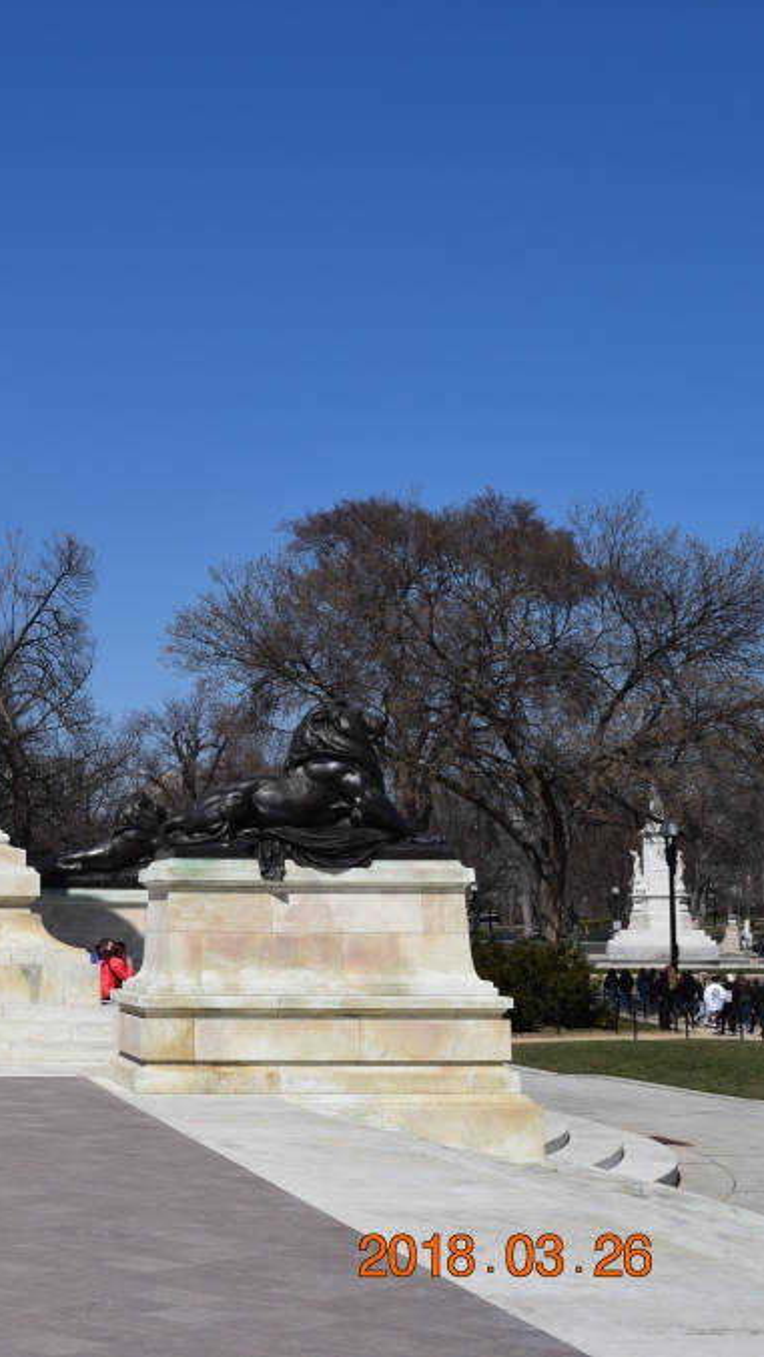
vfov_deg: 36.6
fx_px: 2052
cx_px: -180
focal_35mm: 57
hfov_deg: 19.7
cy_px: 675
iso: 200
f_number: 11
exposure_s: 1/500
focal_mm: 24
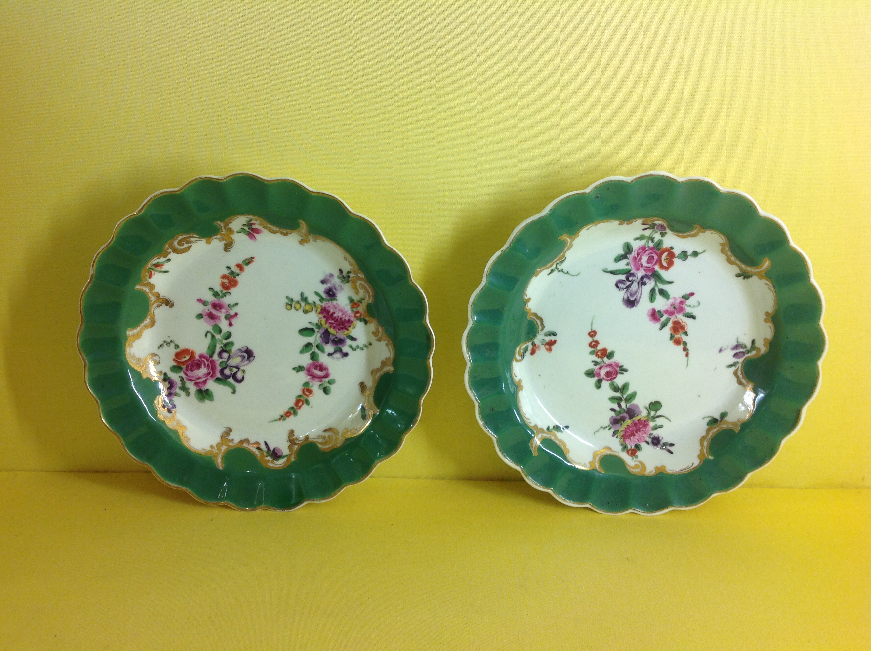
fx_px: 879
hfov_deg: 52.7
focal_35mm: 35
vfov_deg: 40.6
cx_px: 436
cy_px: 326
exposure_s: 1/24
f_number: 2.4
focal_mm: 4.28
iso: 50
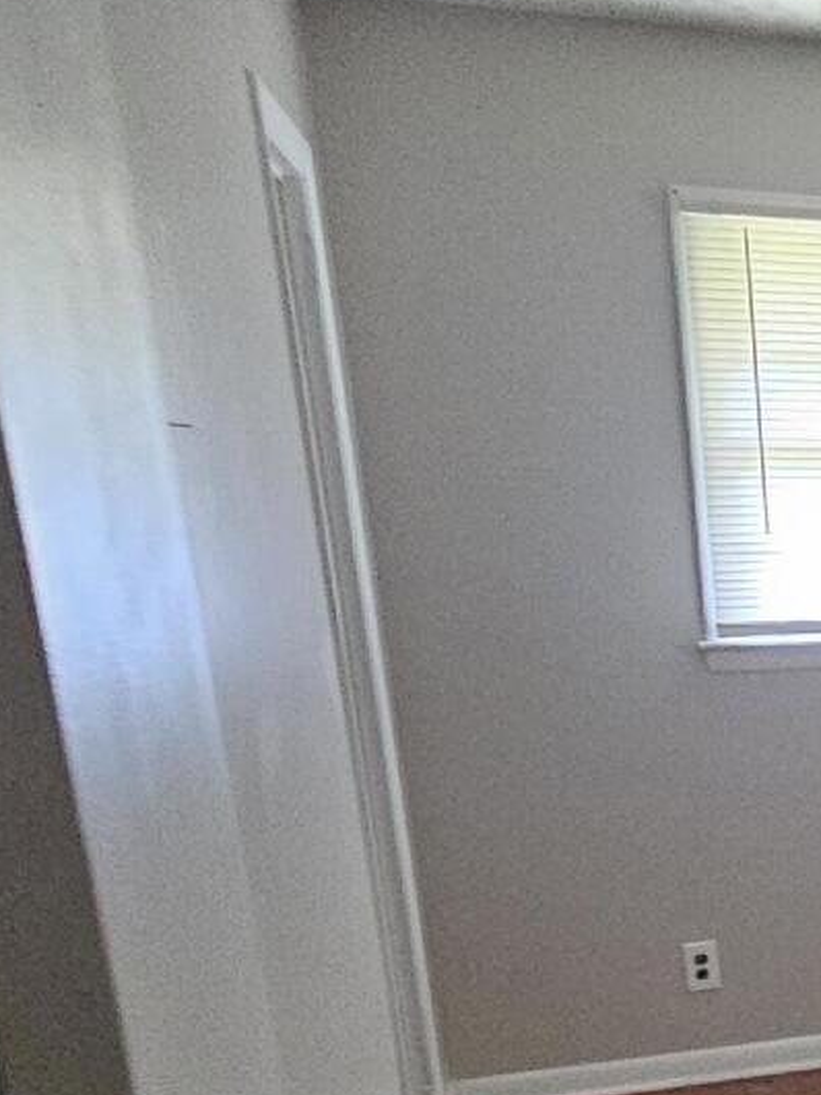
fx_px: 1550
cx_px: 1265
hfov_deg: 23.2
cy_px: 942
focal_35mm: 49
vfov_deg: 36.9
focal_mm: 2.2
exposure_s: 1/24
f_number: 2.2
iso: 800
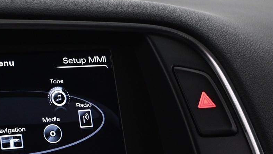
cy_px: 132
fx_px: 536
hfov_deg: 27.5
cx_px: 26
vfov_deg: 16.2
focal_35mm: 74
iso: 1400
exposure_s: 1/40
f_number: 4.2
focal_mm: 23
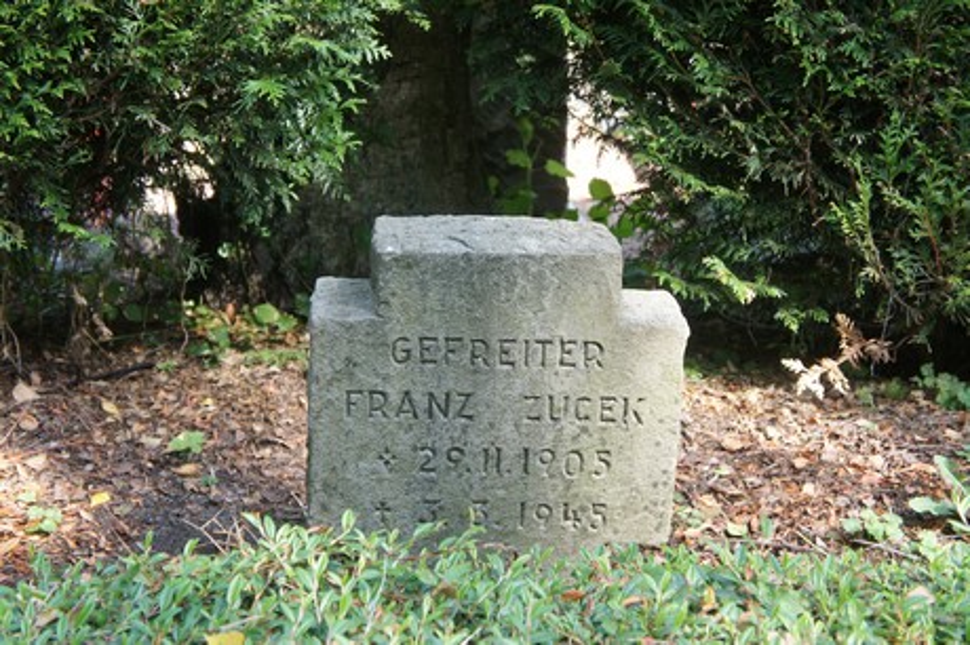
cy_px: 322
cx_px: 485
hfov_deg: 33.4
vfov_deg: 22.6
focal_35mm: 60
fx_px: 1615
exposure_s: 1/250
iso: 500
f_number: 5
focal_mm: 40
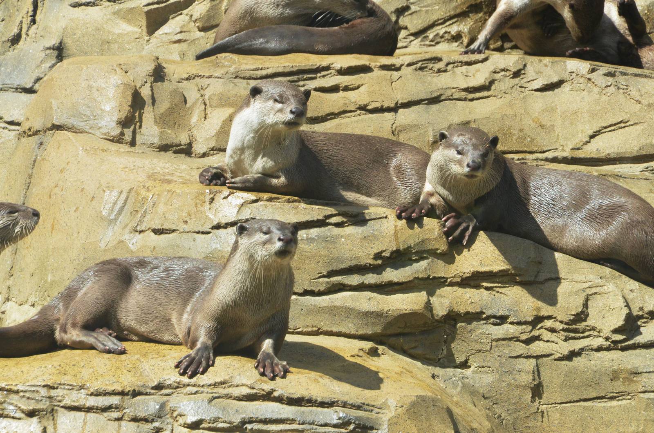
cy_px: 216
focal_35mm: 69
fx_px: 1251
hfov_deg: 29.3
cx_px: 327
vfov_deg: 19.6
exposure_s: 1/1000
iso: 2500
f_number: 16
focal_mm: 46
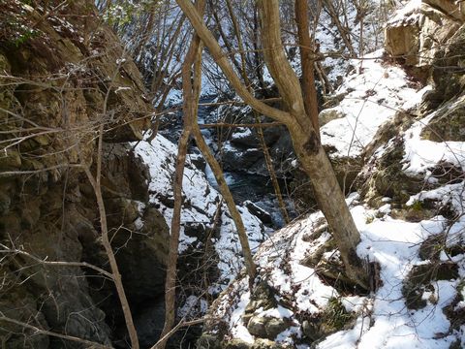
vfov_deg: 49.7
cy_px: 174
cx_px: 232
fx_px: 376
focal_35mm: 28
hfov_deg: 63.4
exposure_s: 1/100
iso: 100
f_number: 3.2
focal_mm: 4.6
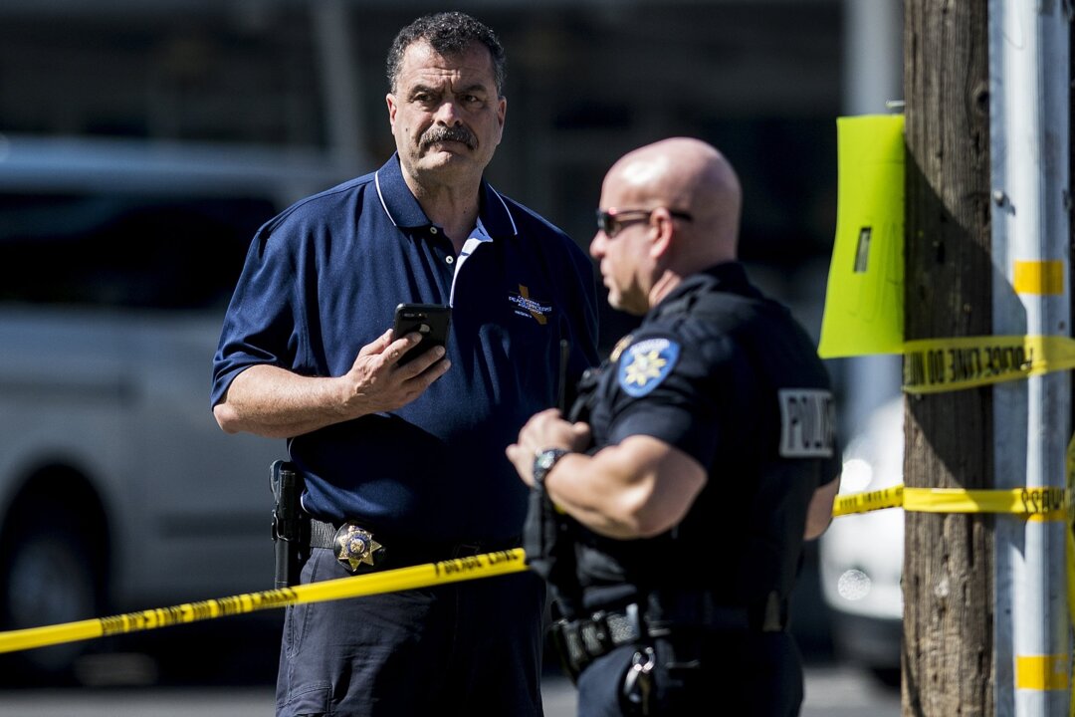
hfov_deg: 6.9
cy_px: 358
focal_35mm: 300
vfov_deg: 4.6
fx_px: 8958
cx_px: 538
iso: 400
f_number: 3.2
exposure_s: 1/6400
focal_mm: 300
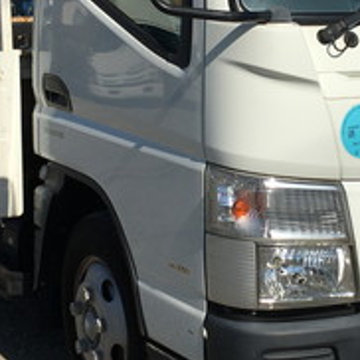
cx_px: 269
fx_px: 1059
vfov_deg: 19.2
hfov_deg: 19.2
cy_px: 111
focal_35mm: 90
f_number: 2.2
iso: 25
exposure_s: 1/3344
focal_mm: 4.15
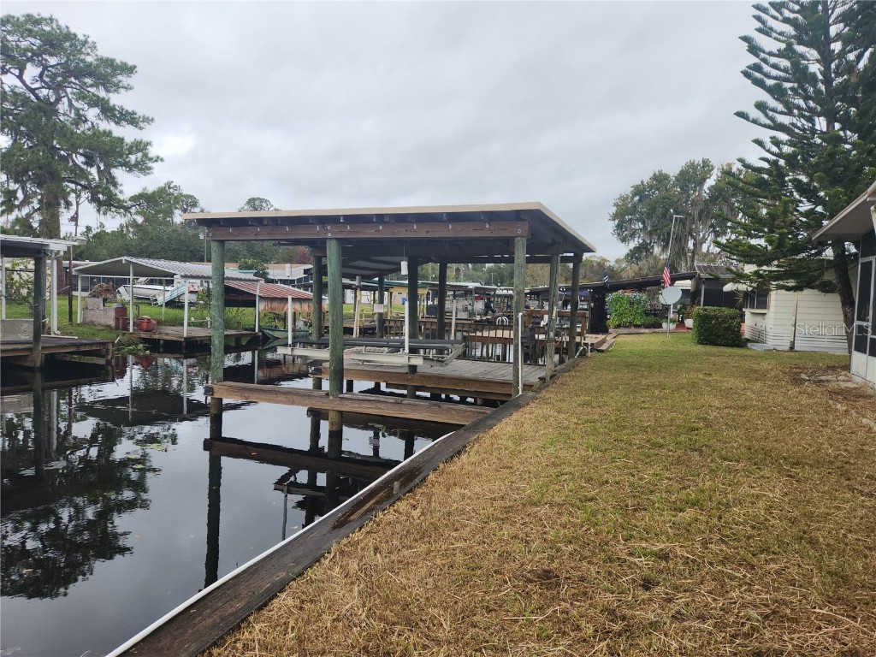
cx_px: 438
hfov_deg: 73.9
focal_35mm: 23
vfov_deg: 58.9
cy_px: 328
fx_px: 582
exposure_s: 1/779
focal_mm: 5.4
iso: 20
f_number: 1.8
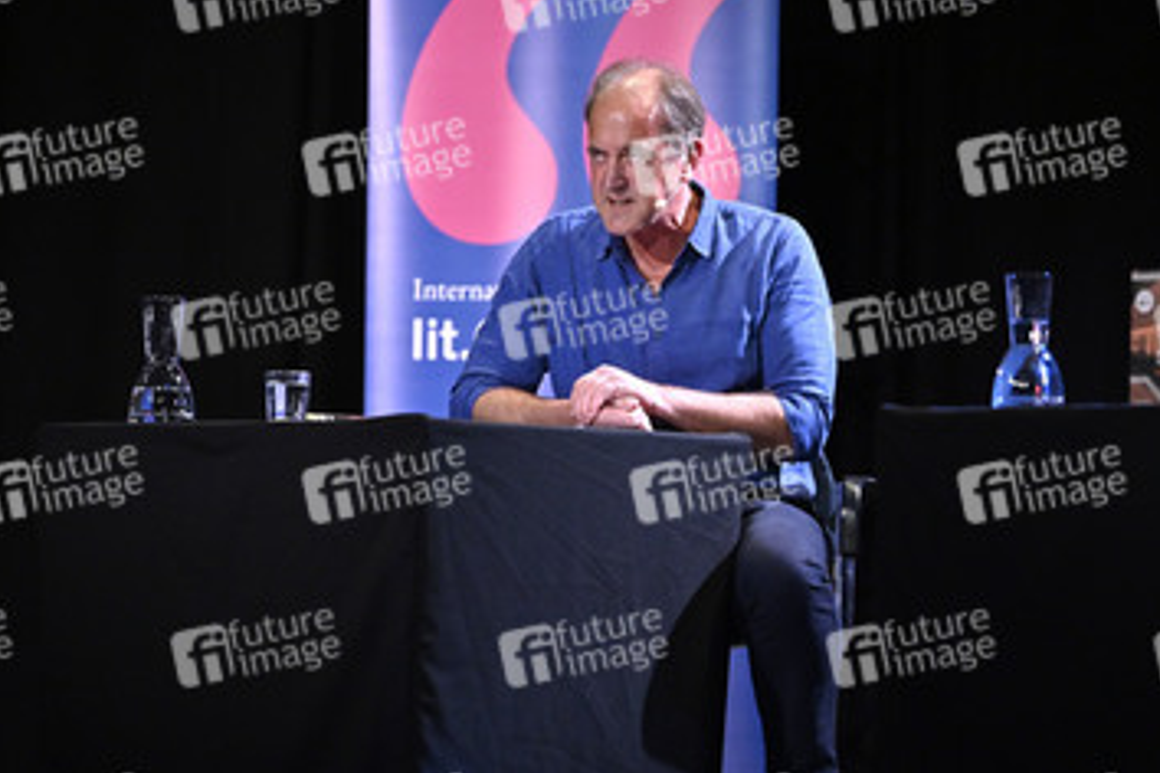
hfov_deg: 9.0
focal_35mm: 229
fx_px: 7378
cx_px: 628
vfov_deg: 6.0
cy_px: 403
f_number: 2.8
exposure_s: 1/320
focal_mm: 180
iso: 2500
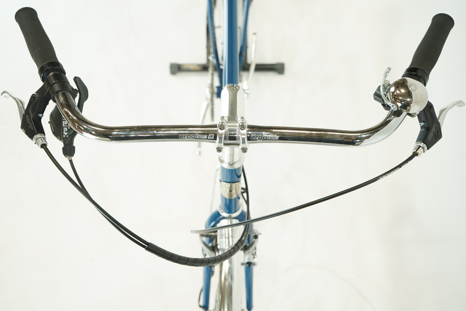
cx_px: 233
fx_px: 518
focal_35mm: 40
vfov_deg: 33.4
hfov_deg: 48.5
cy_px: 156
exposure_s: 1/200
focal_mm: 40
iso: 2000
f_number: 5.6
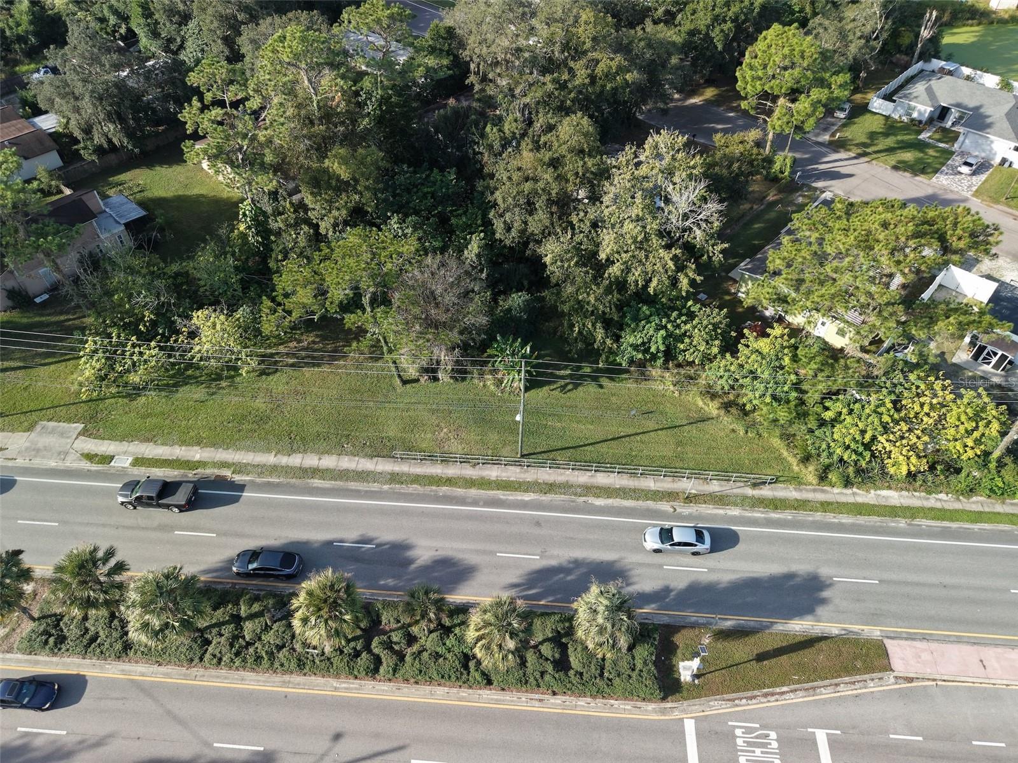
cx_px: 509
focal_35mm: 24
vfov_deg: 56.8
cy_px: 382
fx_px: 706
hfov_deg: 71.6
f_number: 1.8
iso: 120
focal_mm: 8.67
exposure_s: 1/400
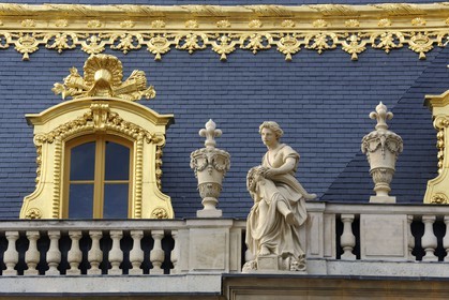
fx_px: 2059
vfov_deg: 8.3
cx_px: 224
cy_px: 150
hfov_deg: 12.4
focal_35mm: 165
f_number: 9
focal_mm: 165
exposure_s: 1/160
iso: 200
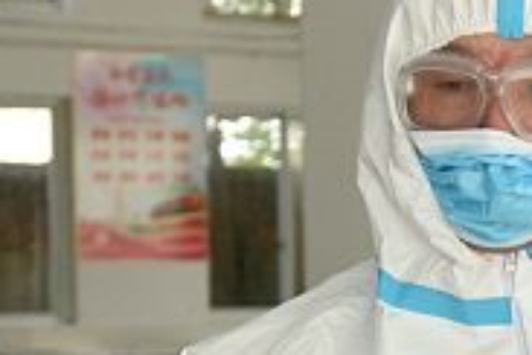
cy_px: 458
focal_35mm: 229
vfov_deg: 6.0
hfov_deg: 8.6
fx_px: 3384
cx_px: 942
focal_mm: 35
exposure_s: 1/200
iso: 800
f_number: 5.6
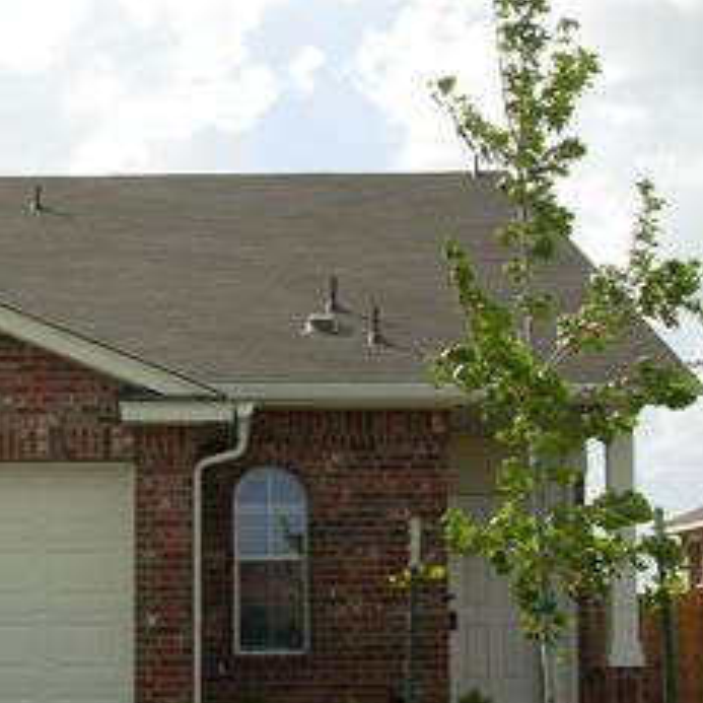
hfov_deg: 19.9
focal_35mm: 86
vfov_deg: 20.2
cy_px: 397
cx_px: 100
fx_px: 1976
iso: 50
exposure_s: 1/443
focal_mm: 7.5
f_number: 5.3
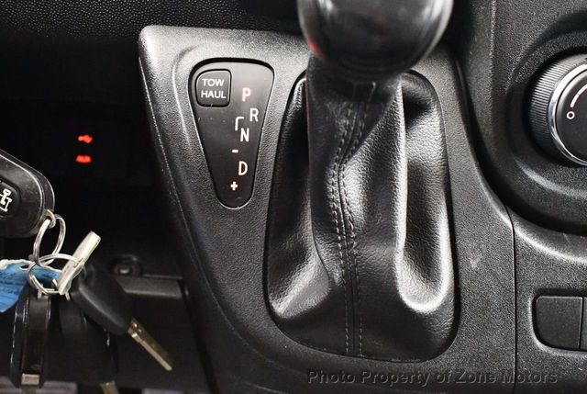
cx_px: 294
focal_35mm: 50
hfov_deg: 39.5
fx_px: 817
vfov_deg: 27.1
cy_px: 197
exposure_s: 1/50
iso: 12800
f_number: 4
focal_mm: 25
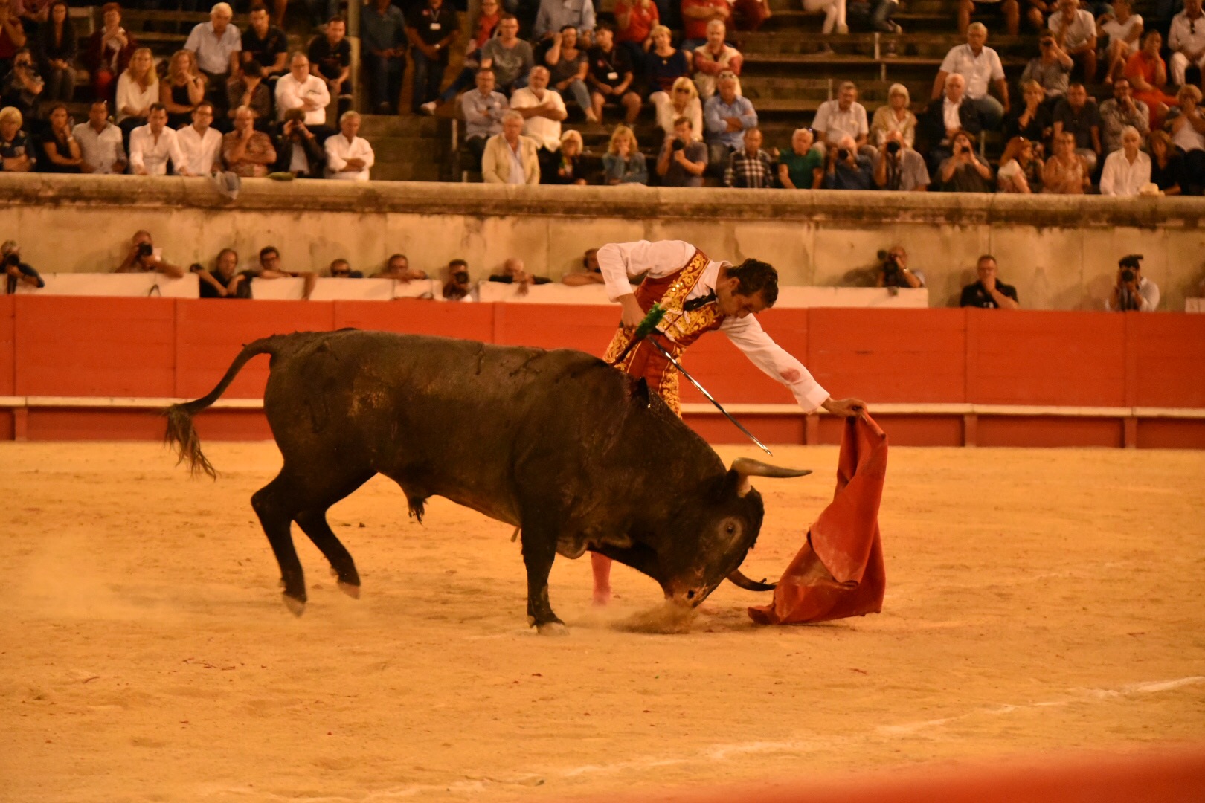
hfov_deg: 14.2
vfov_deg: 9.5
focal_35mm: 145
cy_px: 402
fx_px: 4853
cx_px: 602
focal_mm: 145
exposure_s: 1/500
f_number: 5.6
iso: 12800
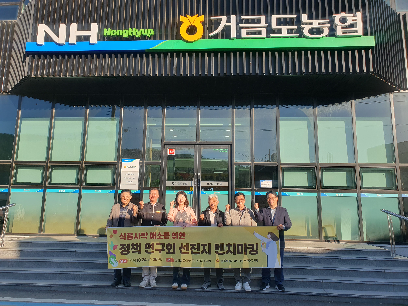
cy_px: 153
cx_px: 204
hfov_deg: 67.3
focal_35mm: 26
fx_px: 306
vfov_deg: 53.1
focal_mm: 4.32
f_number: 2.4
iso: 50
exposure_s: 1/720
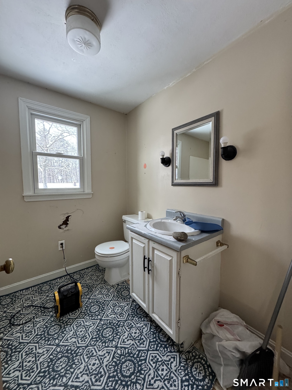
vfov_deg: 102.1
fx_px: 157
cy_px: 195
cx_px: 146
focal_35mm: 14
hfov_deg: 85.7
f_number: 2.2
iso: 320
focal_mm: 2.22
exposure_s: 1/95
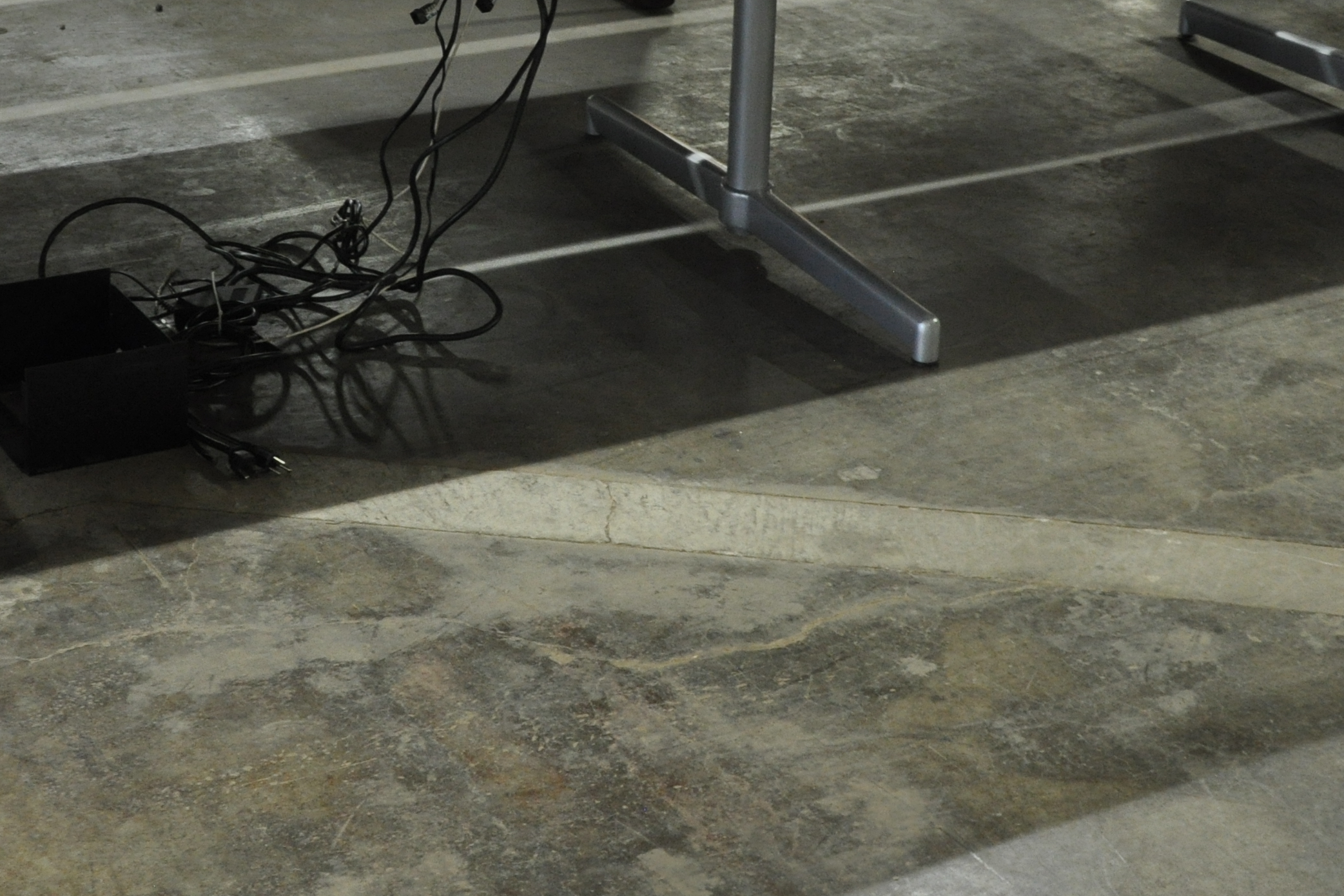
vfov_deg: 17.5
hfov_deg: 26.3
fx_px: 2875
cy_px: 115
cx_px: 563
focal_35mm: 77
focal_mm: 25
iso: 900
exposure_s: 1/8
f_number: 4
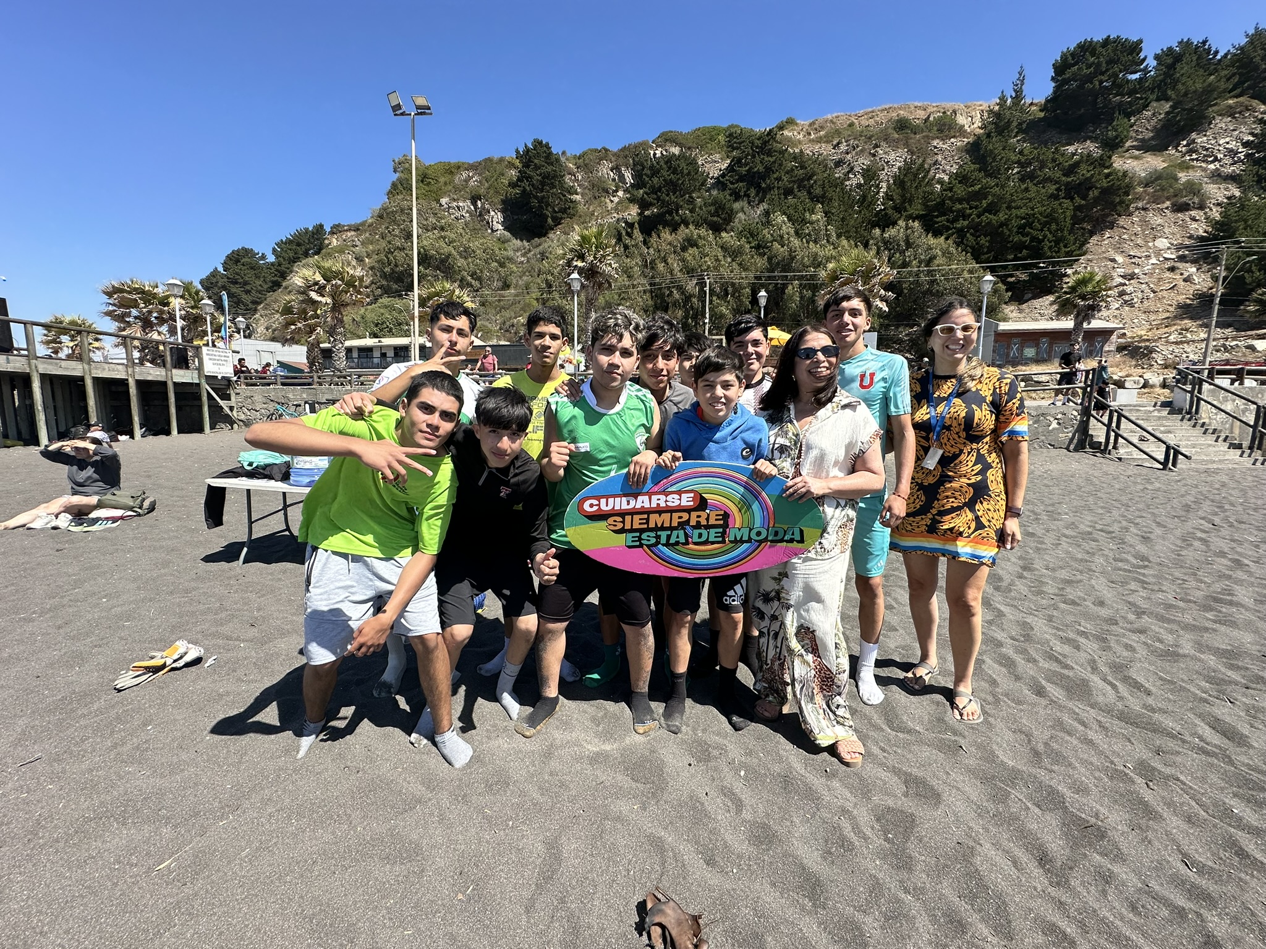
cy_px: 474
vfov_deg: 85.7
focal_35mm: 14
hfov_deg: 102.1
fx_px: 512
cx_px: 633
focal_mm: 2.22
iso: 40
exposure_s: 1/1147
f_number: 2.2
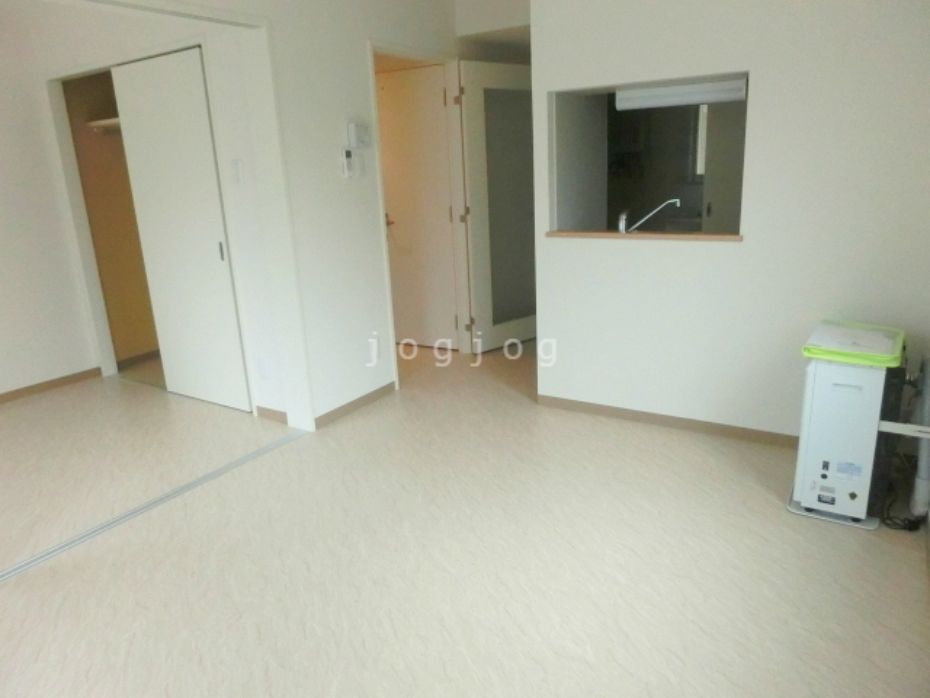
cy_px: 349
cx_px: 465
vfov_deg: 56.8
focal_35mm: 24
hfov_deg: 71.6
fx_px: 645
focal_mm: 4.24
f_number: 3
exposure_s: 1/400
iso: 800
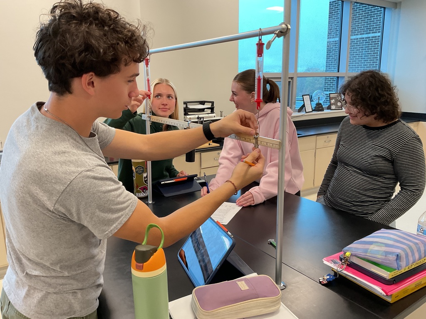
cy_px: 160
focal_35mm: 29
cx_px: 213
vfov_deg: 48.2
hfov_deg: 61.7
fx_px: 357
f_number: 1.8
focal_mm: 3
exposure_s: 1/60
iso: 80
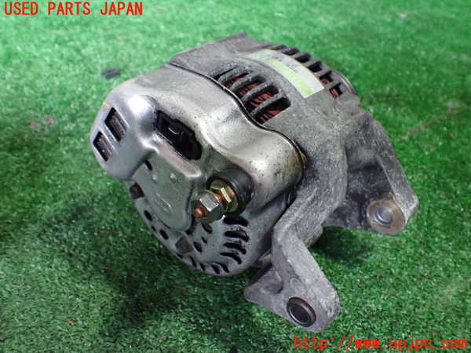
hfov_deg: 60.0
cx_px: 236
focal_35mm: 30
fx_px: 408
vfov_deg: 46.8
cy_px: 176
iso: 800
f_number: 2.3
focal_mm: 5.4
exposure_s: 1/30
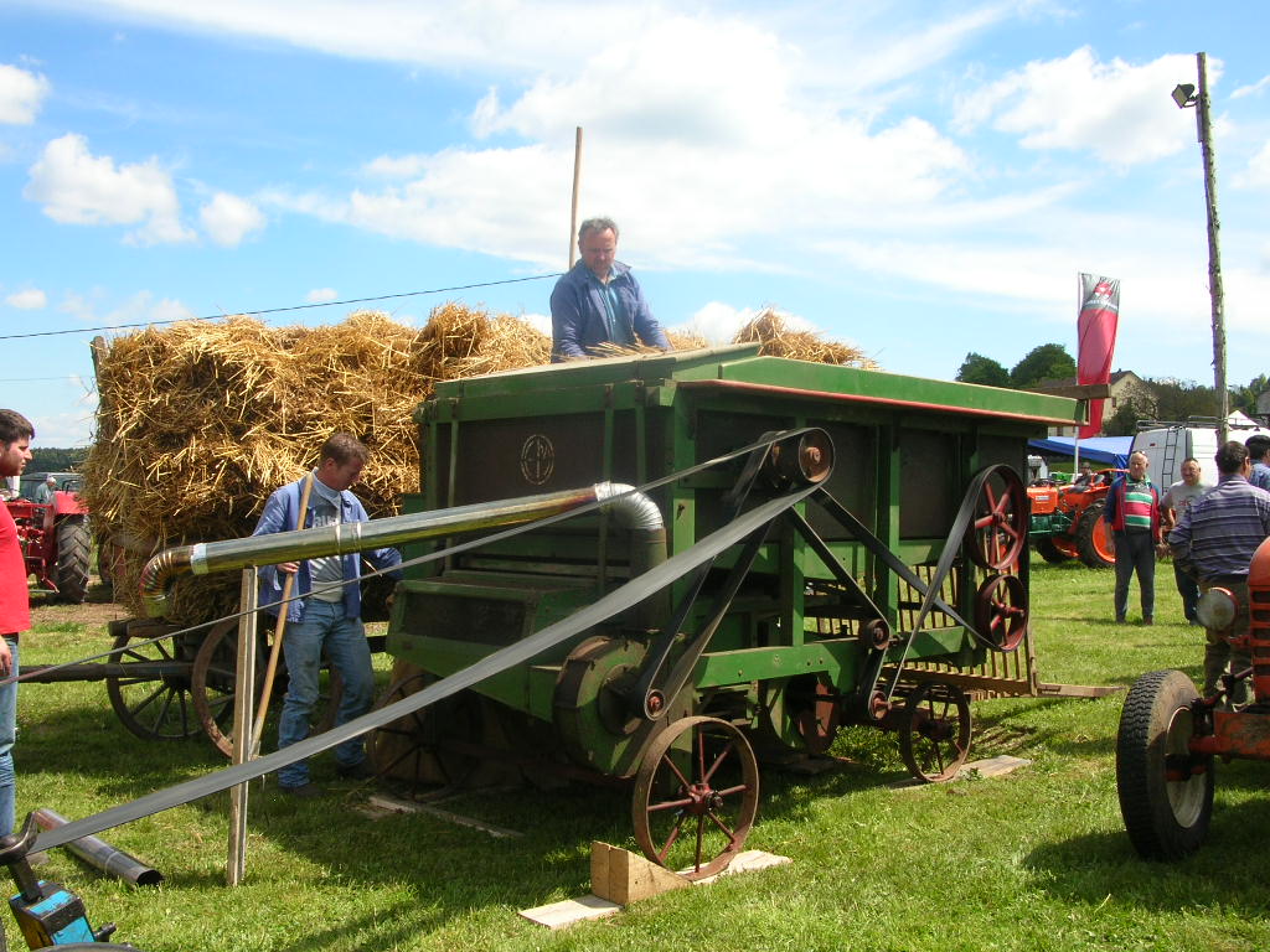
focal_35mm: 35
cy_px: 476
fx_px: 1284
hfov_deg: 52.6
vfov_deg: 40.7
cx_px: 635
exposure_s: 1/185
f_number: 5.6
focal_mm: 5.8
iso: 50
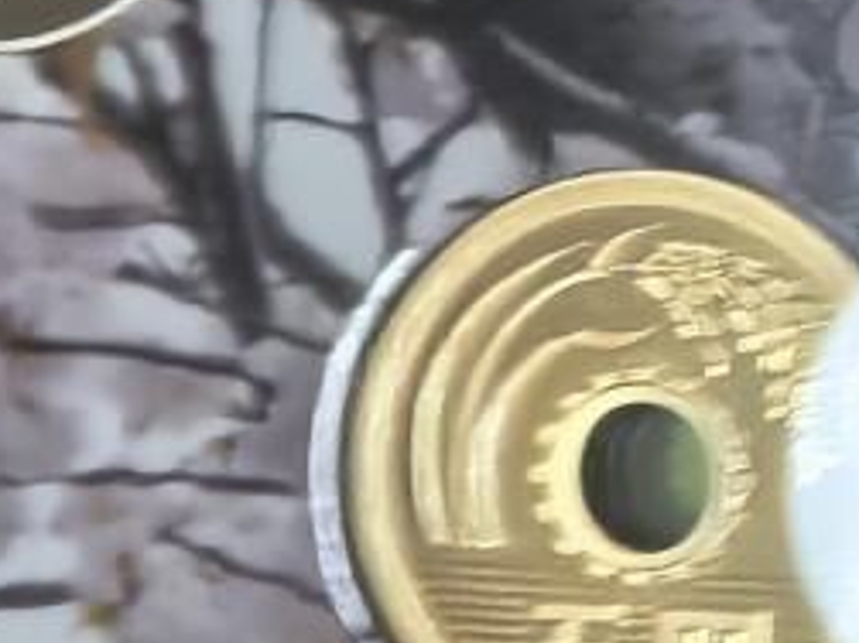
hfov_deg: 12.7
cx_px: 1773
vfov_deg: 10.8
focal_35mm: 134
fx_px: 3324
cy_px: -171
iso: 125
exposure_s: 1/50
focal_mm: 1.68
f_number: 2.2
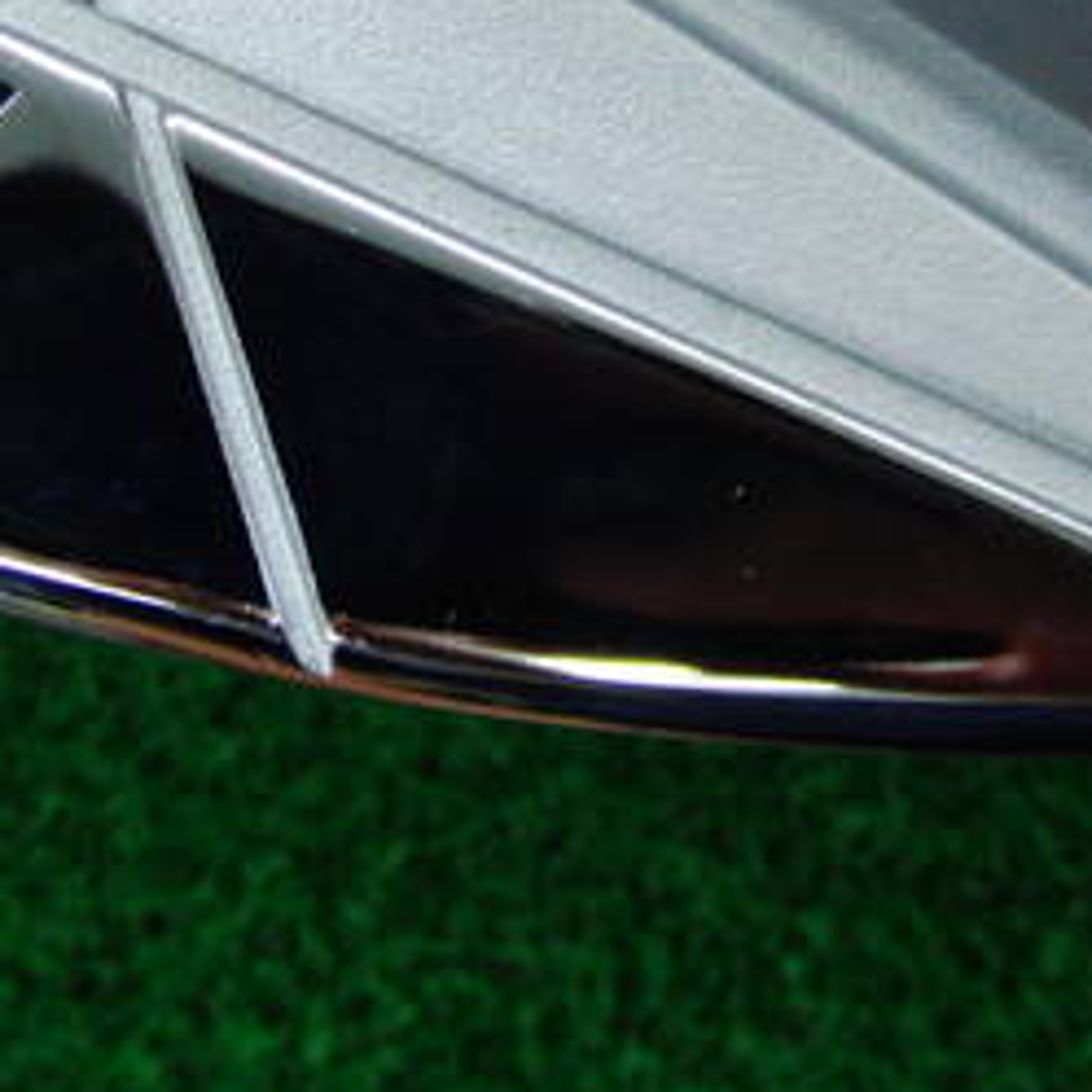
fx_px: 2998
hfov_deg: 20.6
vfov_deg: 20.2
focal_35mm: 84
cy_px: 92
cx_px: 561
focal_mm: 6.42
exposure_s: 1/80
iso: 250
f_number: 3.6
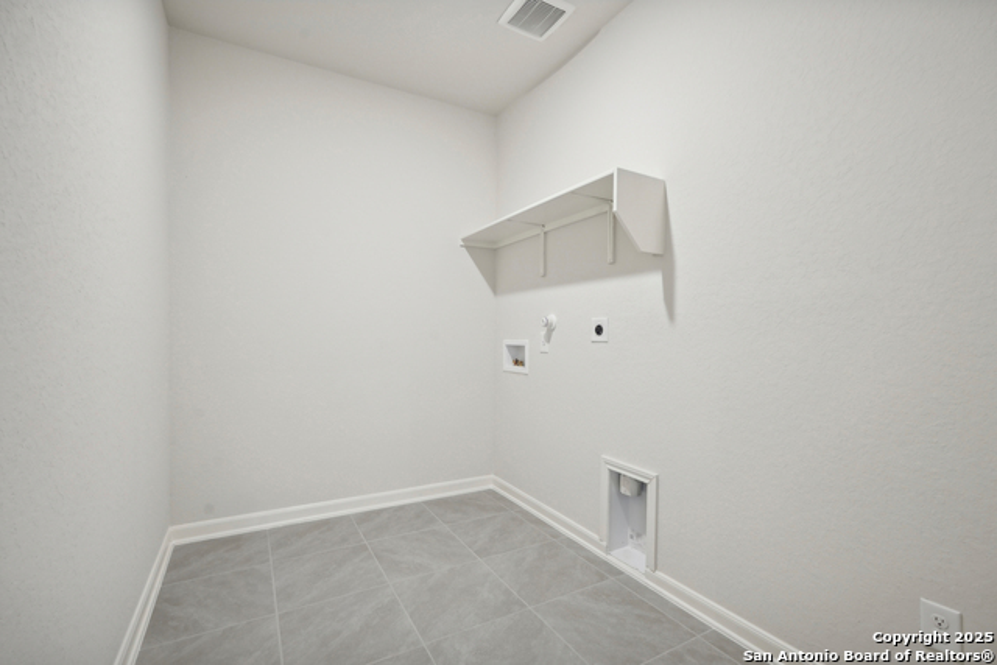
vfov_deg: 73.8
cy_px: 332
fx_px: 443
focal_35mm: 16
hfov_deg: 96.7
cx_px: 498
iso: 400
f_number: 8
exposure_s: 1/8
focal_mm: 16
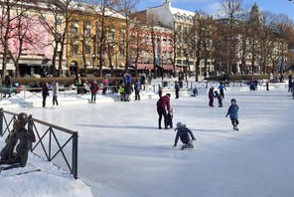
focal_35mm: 34
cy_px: 65
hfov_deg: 55.5
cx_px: 123
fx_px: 278
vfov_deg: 38.5
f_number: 11
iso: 200
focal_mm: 24
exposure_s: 1/250
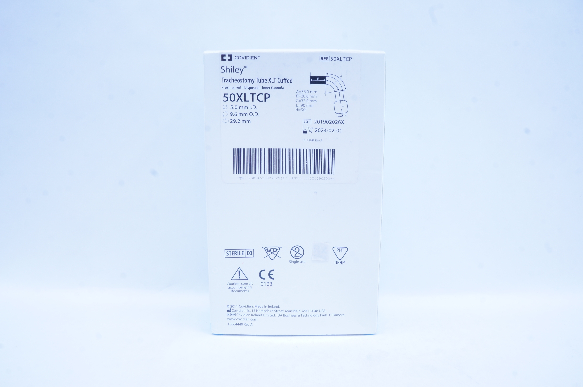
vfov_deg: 47.8
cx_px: 292
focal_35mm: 27
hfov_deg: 67.4
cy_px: 194
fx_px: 437
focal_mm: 18
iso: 400
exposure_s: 1/8
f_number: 16
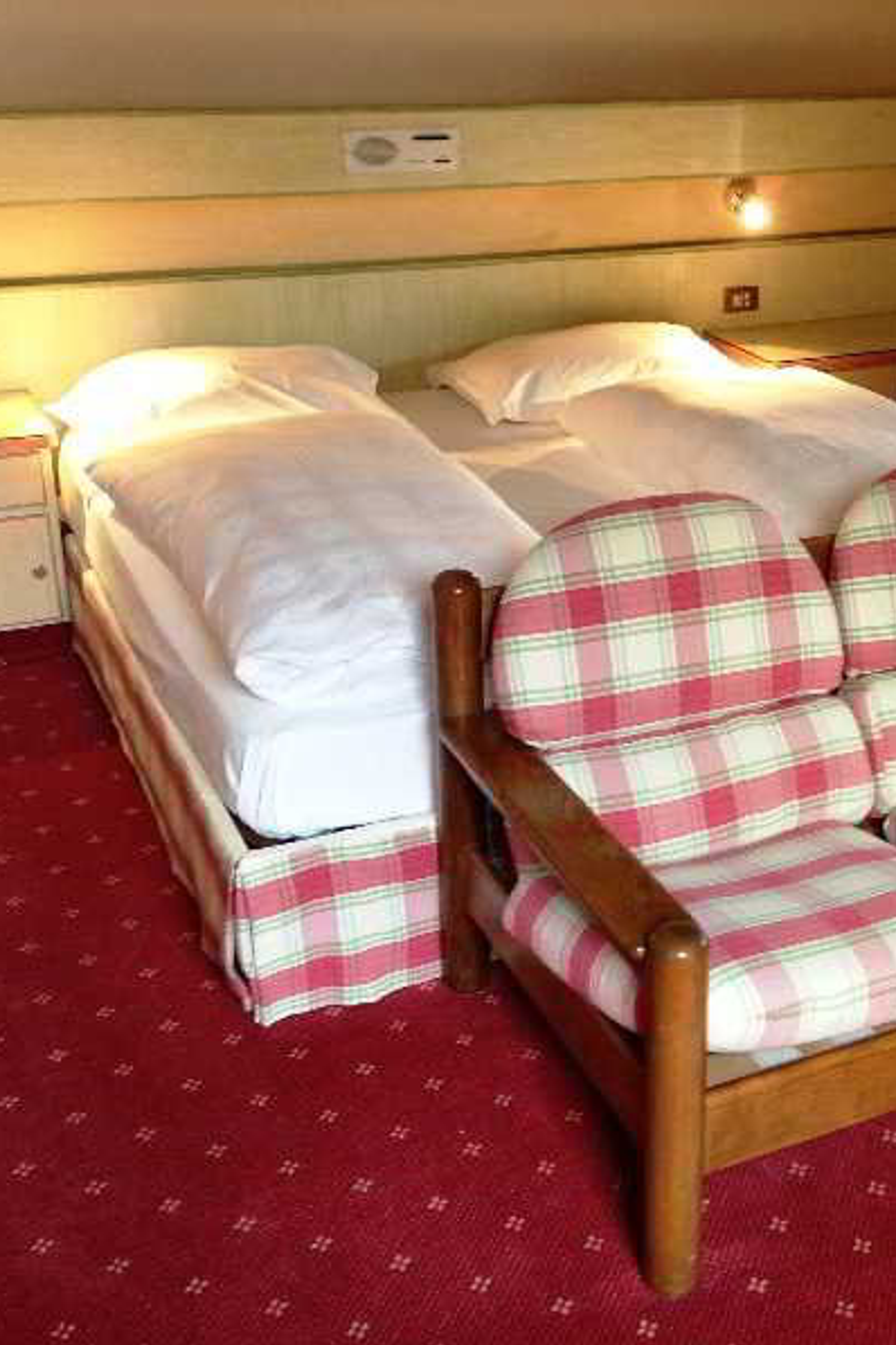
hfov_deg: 28.8
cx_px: 673
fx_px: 1717
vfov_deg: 42.7
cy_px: 671
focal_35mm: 46
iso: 160
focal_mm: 4.13
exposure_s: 1/20
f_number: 2.4
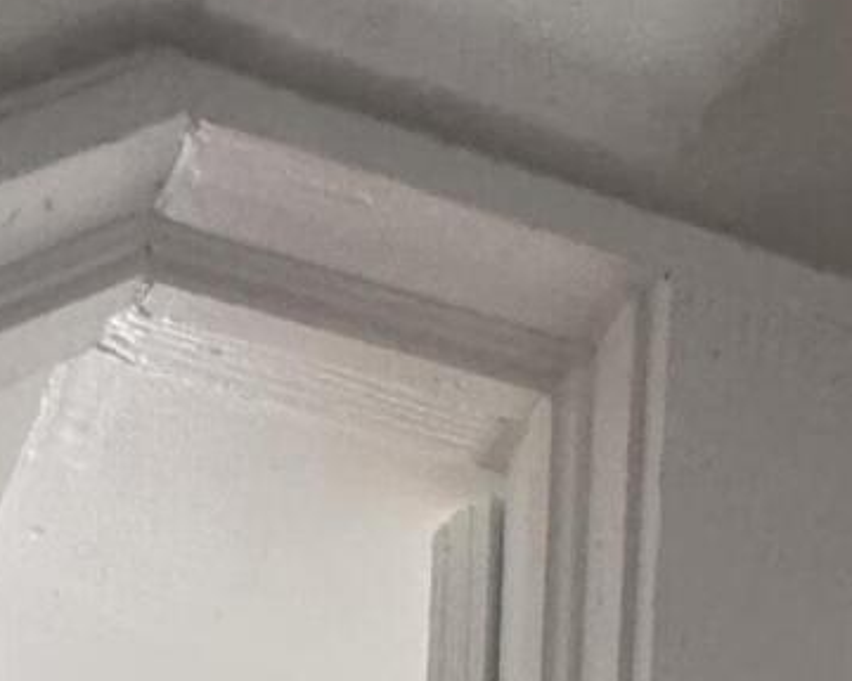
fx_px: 1916
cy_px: 1911
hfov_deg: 24.9
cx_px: 244
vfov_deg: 12.2
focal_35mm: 76
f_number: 2.2
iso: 800
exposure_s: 1/60
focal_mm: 2.22
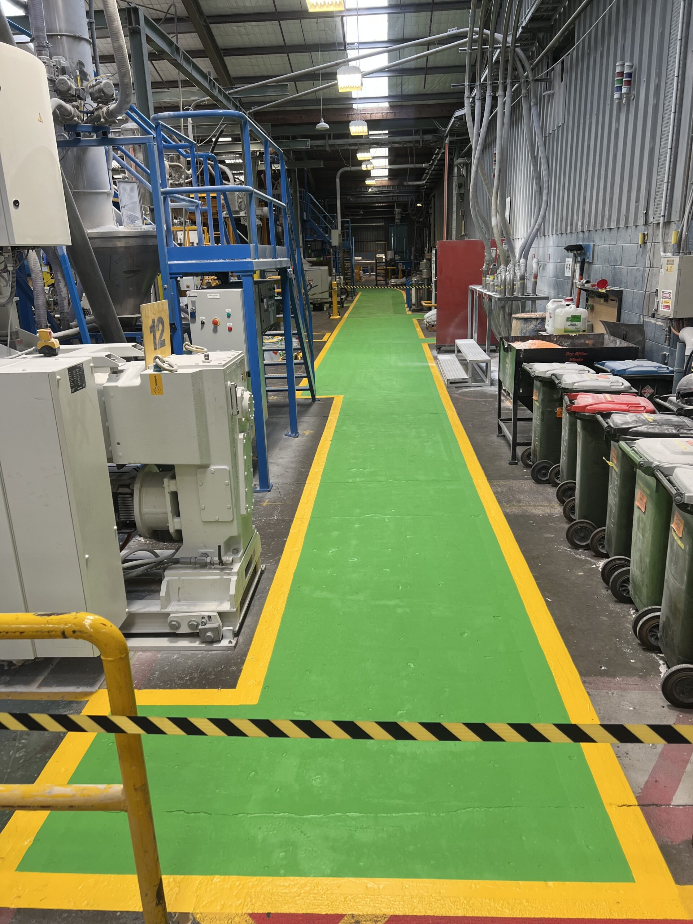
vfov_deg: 67.3
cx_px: 346
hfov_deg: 53.1
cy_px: 462
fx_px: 694
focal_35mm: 26
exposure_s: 1/100
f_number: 1.5
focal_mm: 5.7
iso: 64
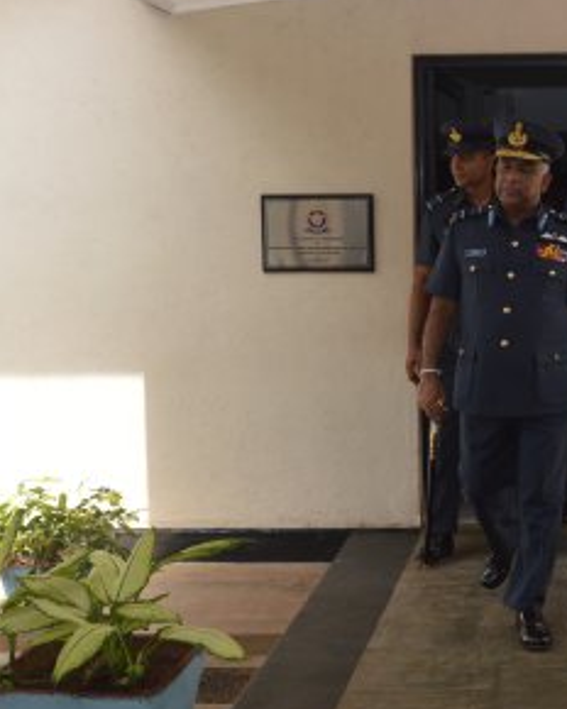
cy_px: 330
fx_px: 1279
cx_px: 552
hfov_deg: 24.0
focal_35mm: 61
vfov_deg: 31.0
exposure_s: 1/125
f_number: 5.6
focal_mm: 21
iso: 200
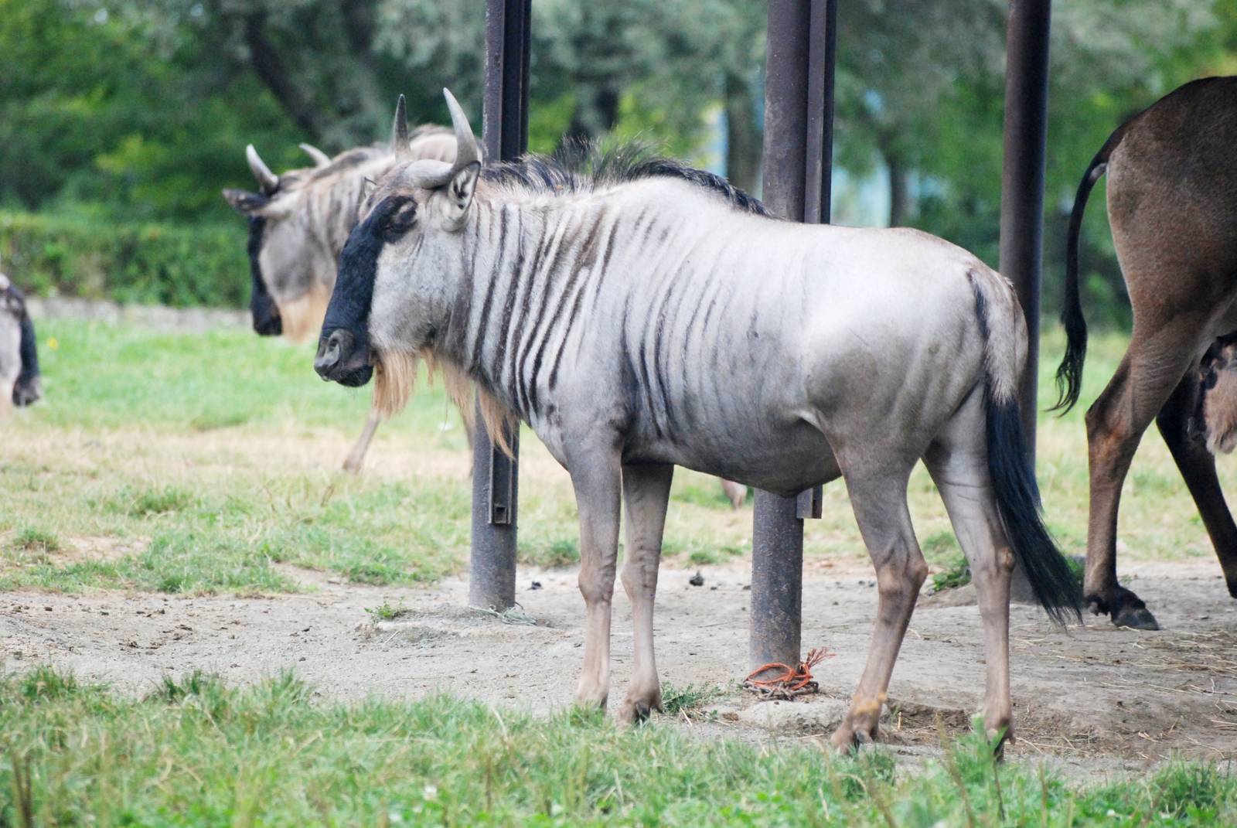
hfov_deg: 6.2
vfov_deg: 4.2
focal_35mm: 330
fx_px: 11352
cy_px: 414
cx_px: 618
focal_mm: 220
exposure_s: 1/1000
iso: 1000
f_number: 5.3
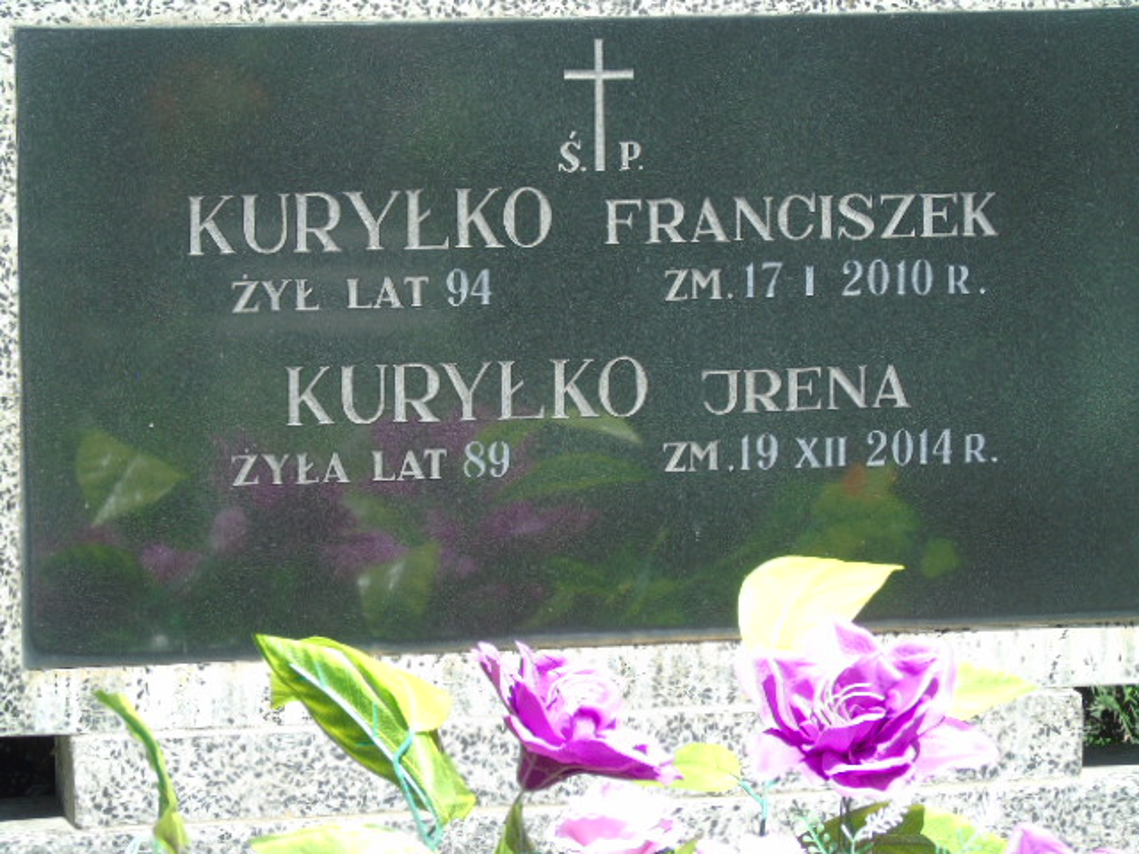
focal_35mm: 162
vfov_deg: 9.2
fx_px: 5330
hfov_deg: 12.2
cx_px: 570
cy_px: 427
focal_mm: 29
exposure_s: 1/160
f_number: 4.9
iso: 80
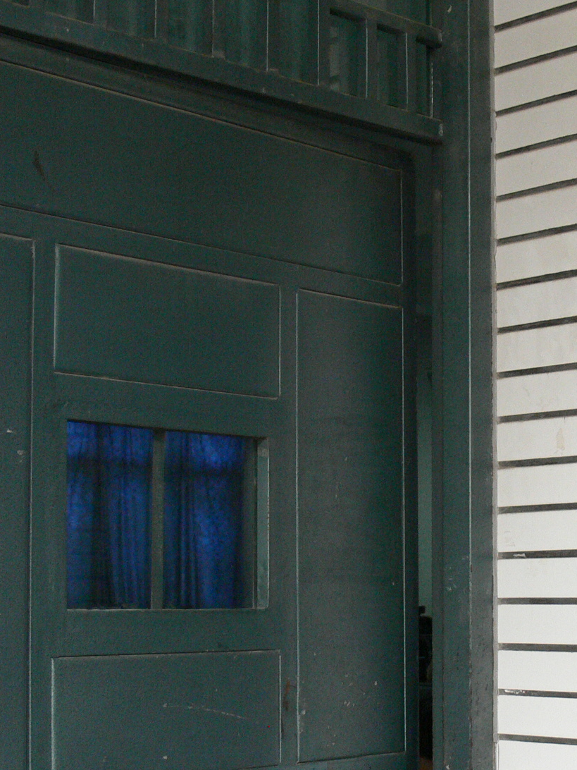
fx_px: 1667
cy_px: 507
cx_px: 432
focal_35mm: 75
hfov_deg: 19.5
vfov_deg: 25.9
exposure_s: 1/80
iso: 200
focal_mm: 8.2
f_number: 2.8
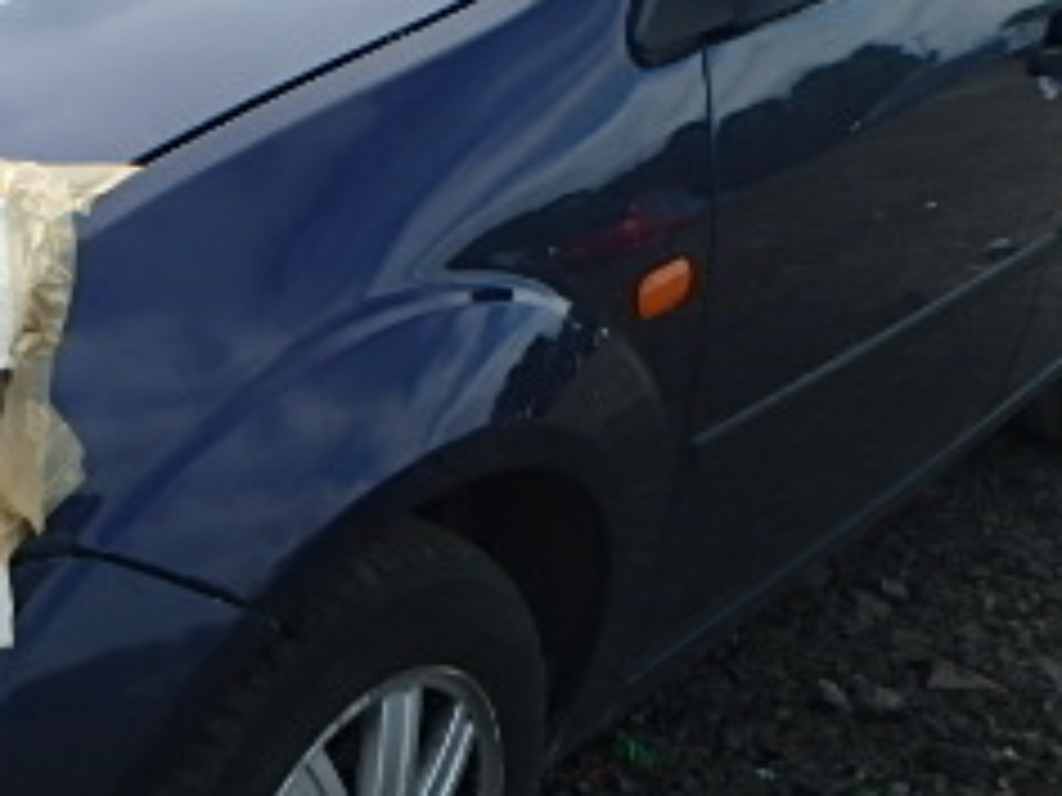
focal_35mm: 57
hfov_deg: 30.9
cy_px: 499
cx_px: -36
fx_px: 1749
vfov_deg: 25.6
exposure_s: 1/500
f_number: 3.5
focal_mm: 3.7
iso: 125
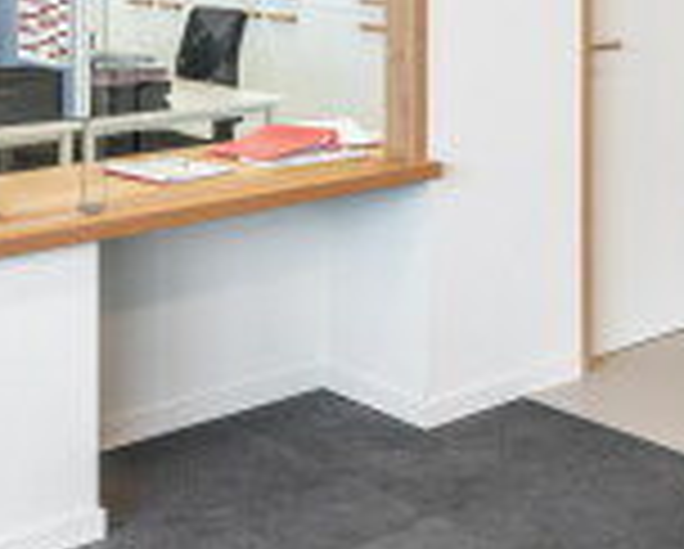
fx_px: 1500
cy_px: -117
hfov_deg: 24.7
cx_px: 657
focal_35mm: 74
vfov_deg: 19.5
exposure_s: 1/2.5
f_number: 16
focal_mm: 20
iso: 200
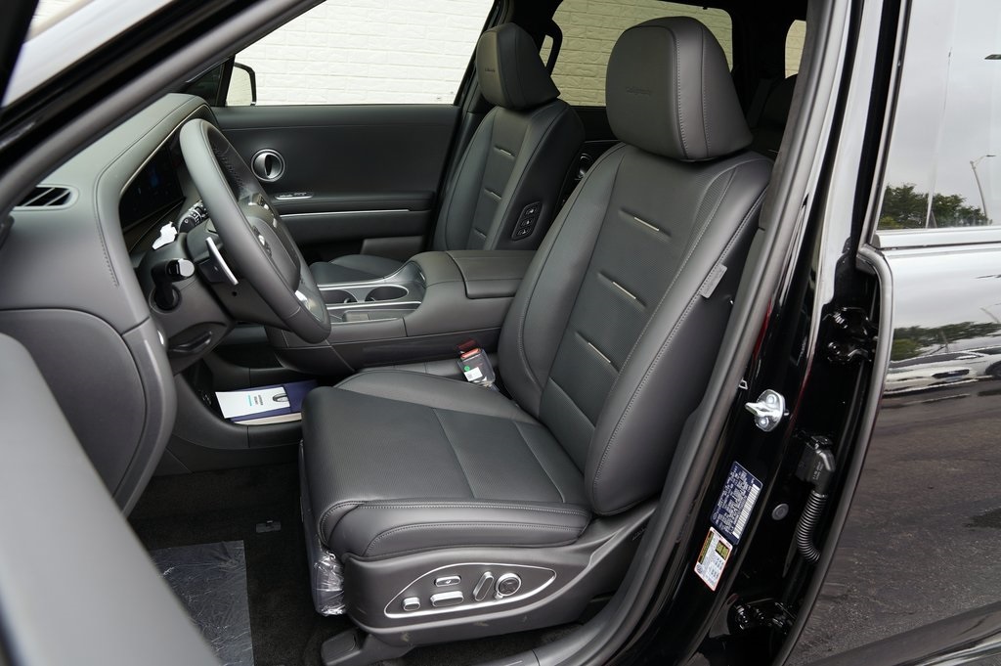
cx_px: 500
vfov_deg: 53.1
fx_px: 667
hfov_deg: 73.8
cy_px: 333
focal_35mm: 24
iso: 125
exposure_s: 1/30
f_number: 6.3
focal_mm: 24
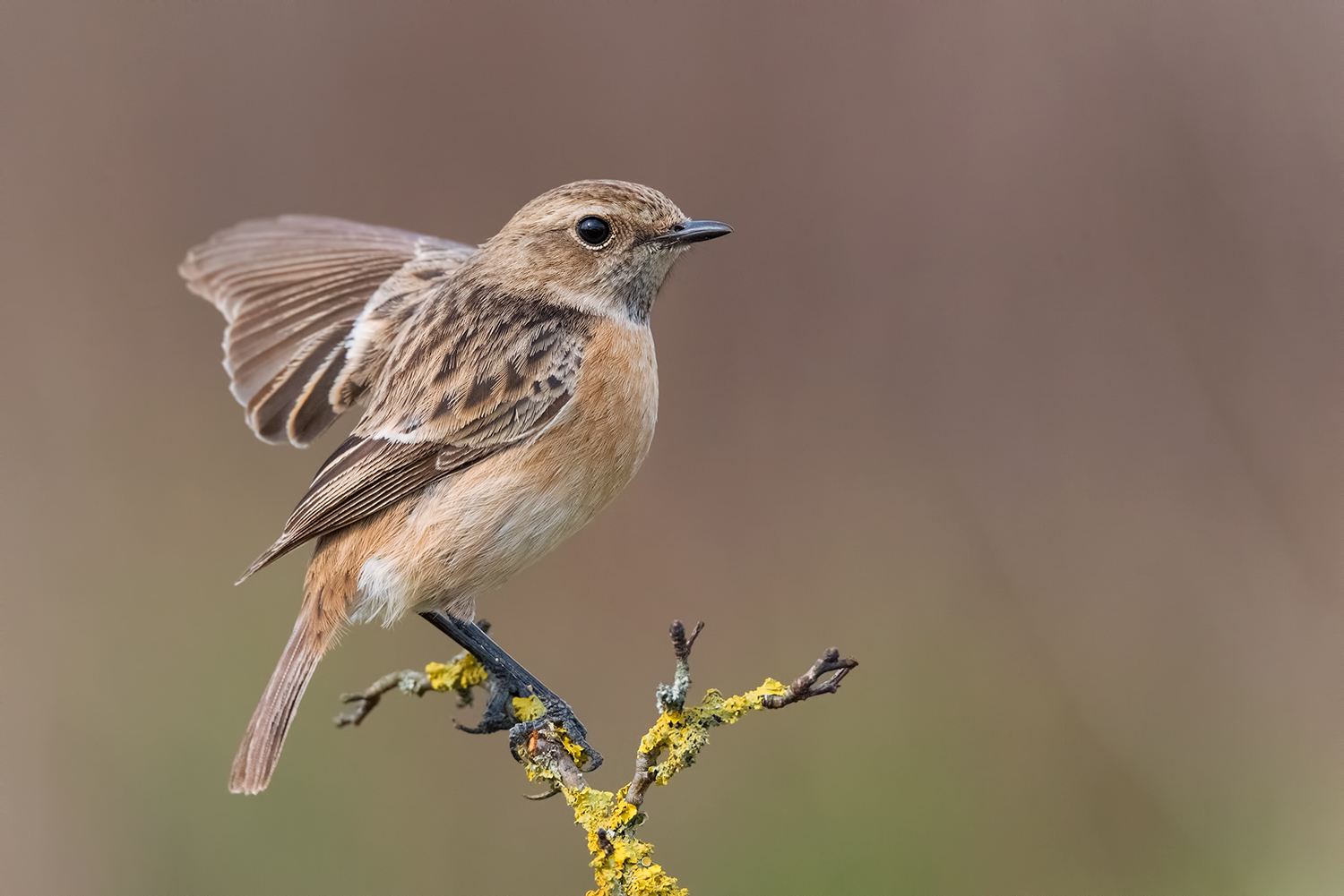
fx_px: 18671
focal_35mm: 500
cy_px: 448
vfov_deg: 2.8
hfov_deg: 4.1
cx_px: 672
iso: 5600
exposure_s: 1/3200
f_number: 9
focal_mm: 500
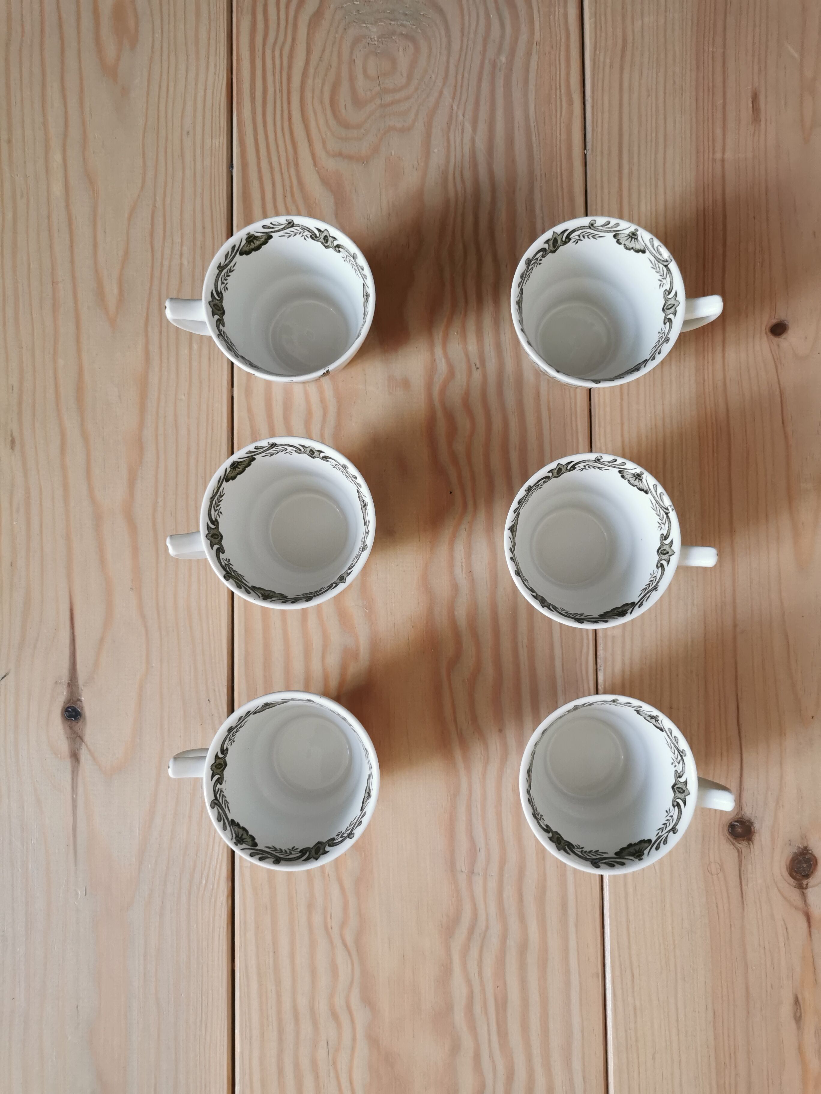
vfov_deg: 65.3
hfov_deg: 51.4
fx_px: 854
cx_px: 410
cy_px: 547
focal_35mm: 27
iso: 160
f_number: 1.8
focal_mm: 5.58
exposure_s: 1/50
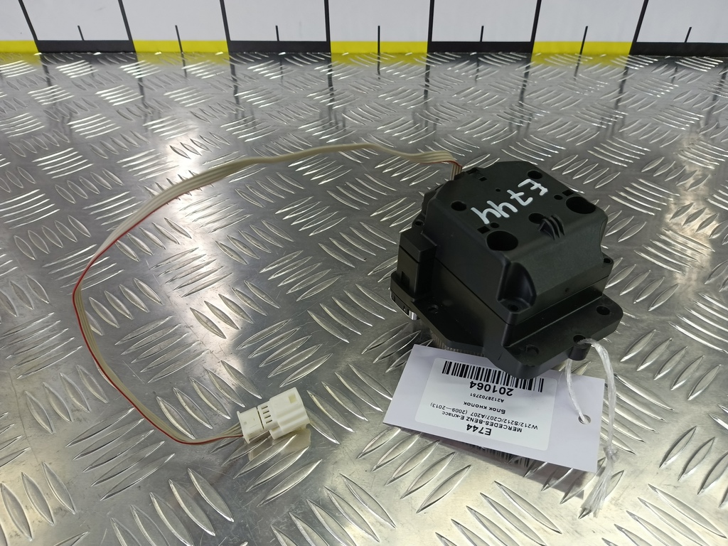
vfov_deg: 58.9
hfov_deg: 73.9
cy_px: 273
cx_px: 364
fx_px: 484
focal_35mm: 23
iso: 93
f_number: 1.6
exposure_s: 1/50
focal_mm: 4.11
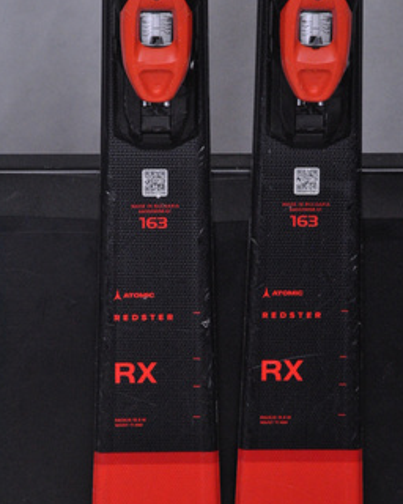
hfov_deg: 9.8
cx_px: 229
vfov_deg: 12.2
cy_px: 276
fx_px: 2356
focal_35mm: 158
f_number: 9.5
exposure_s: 1/125
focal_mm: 80
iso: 3200
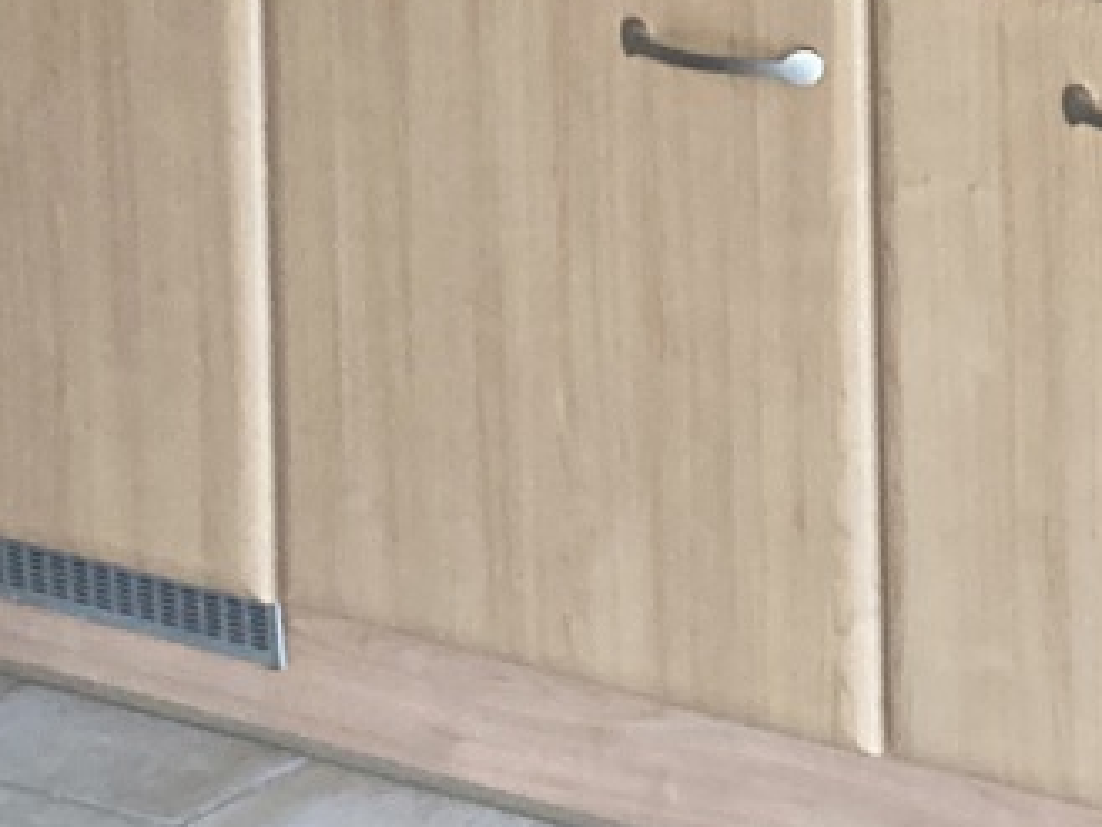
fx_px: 4331
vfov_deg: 9.8
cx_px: 2057
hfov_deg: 13.0
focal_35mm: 136
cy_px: -1038
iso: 160
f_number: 1.8
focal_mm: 3.99
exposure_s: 1/60
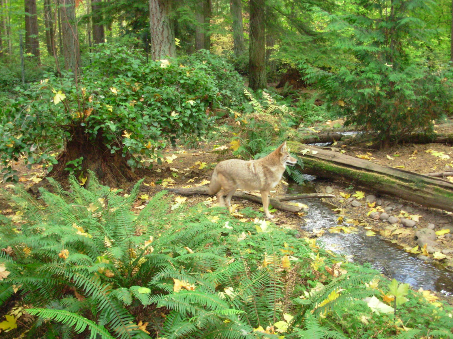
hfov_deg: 42.1
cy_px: 170
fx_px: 589
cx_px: 226
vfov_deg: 32.2
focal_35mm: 45
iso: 200
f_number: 3.1
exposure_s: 1/17.4
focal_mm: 7.5
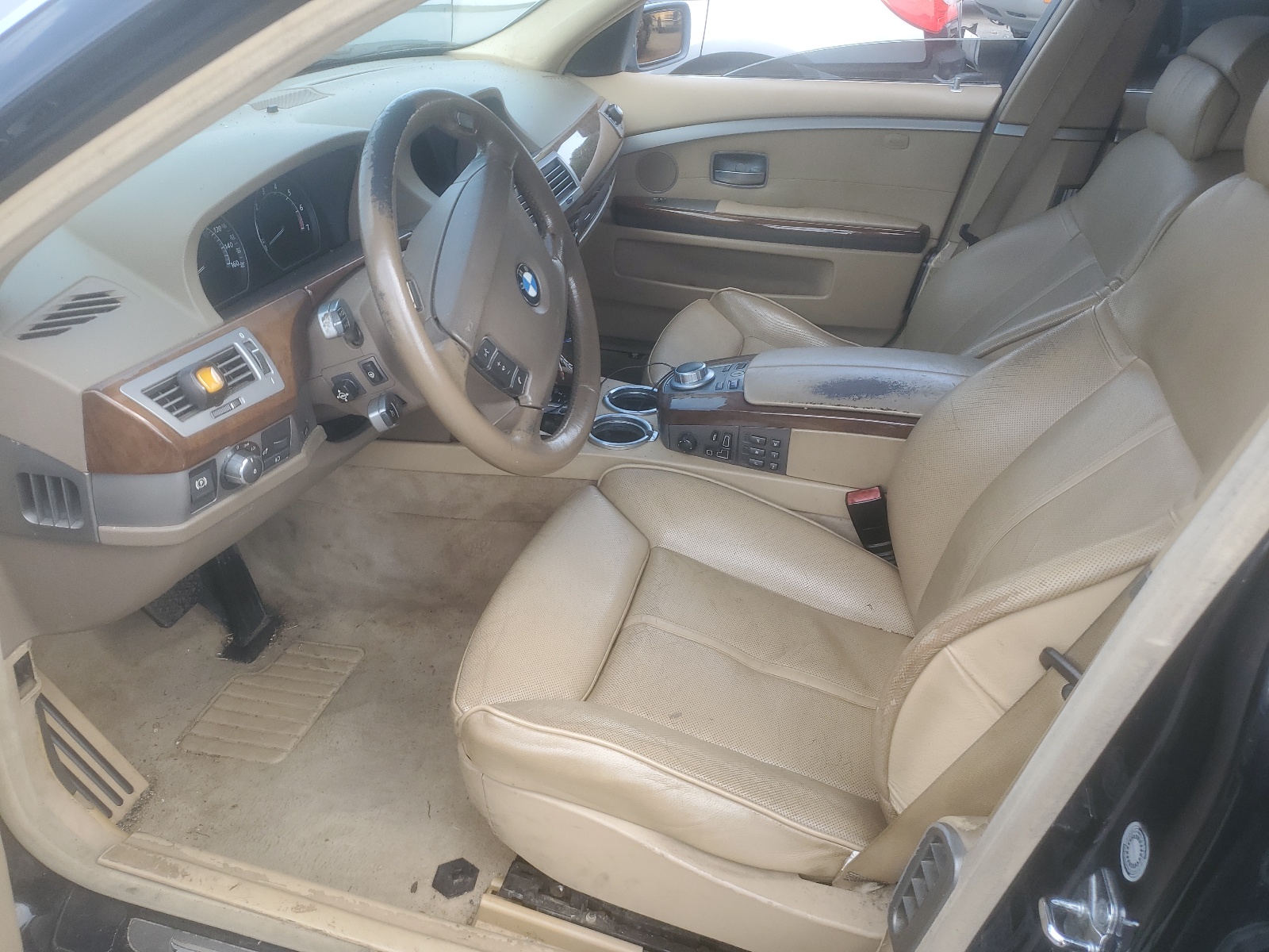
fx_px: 953
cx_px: 634
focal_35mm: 26
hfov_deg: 67.3
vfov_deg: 53.1
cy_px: 476
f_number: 1.5
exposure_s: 1/370
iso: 50
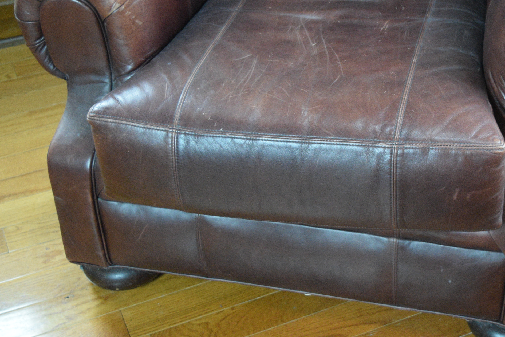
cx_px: 356
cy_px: 128
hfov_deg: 29.0
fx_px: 966
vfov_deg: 19.8
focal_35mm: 69
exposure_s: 1/60
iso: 3200
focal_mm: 29
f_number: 4.2
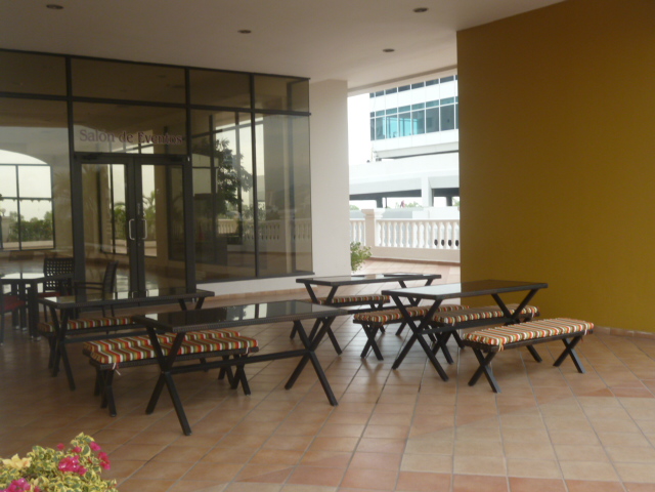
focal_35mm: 41
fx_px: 776
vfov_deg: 35.1
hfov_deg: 45.8
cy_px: 246
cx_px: 328
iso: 125
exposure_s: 1/60
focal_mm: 7.3
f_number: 3.7
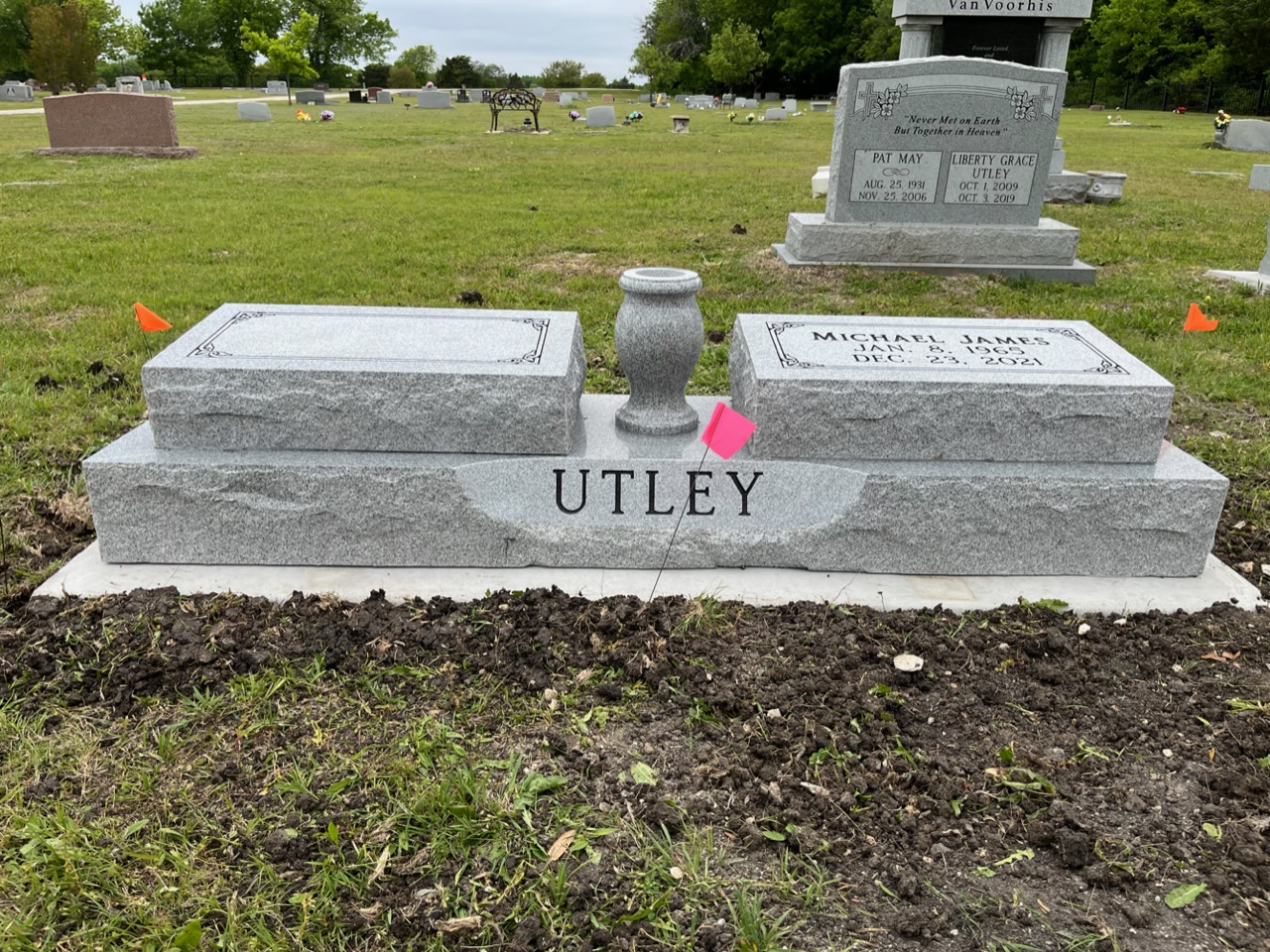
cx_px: 635
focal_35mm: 26
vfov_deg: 53.1
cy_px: 476
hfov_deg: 67.3
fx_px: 954
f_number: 1.6
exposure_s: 1/751
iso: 50
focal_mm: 5.1
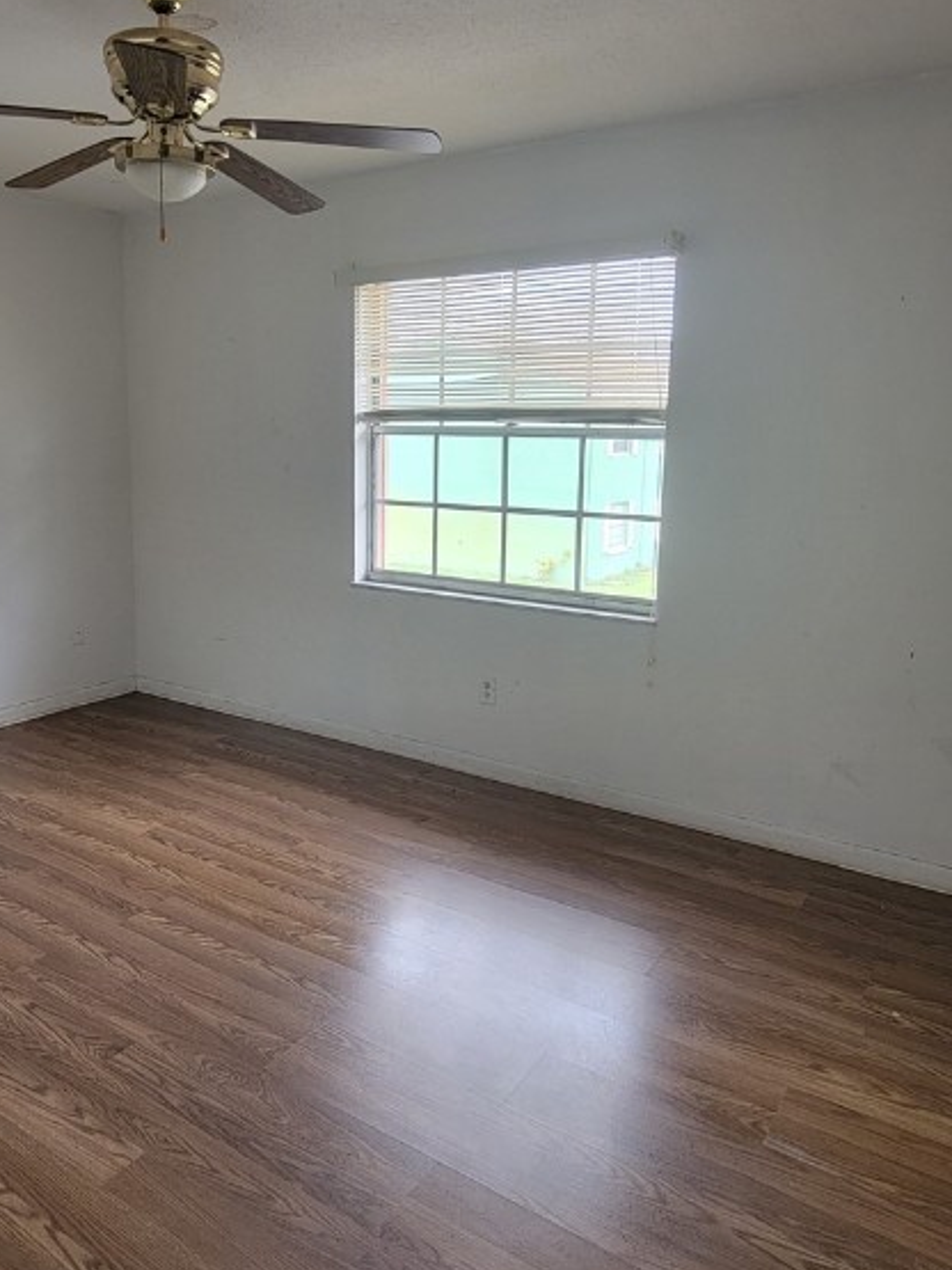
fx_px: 880
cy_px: 586
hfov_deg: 56.5
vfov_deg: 71.5
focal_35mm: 24
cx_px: 403
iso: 80
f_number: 2.2
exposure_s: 1/60
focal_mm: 2.2
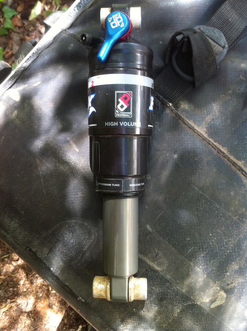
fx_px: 334
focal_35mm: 35
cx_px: 124
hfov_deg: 40.6
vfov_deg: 52.7
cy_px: 166
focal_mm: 3.85
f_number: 2.8
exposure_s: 1/30
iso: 100
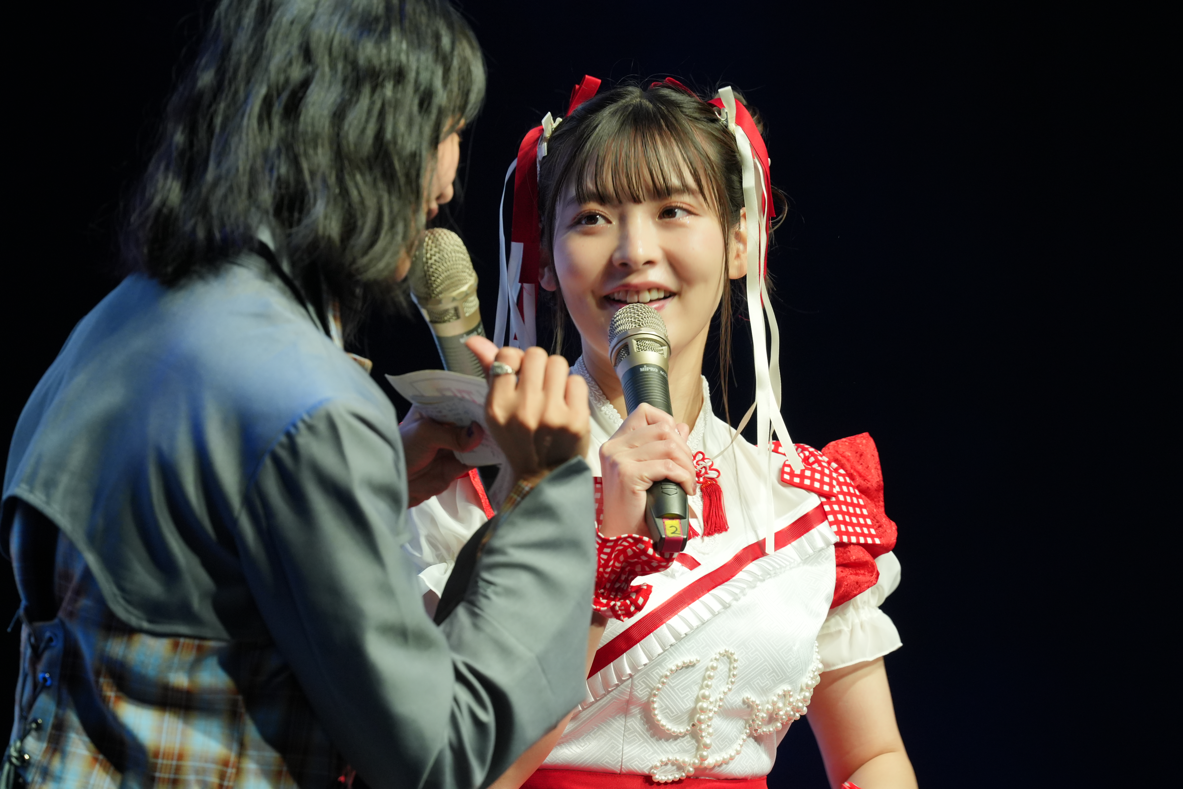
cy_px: 394
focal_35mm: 176
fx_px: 5783
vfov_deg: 7.8
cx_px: 592
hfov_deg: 11.7
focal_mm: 176
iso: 1600
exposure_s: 1/125
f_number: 6.3
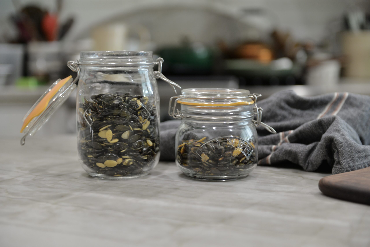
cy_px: 124
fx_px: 637
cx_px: 185
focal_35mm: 62
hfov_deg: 32.4
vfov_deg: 21.9
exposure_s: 1/20
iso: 400
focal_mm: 62
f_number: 2.8
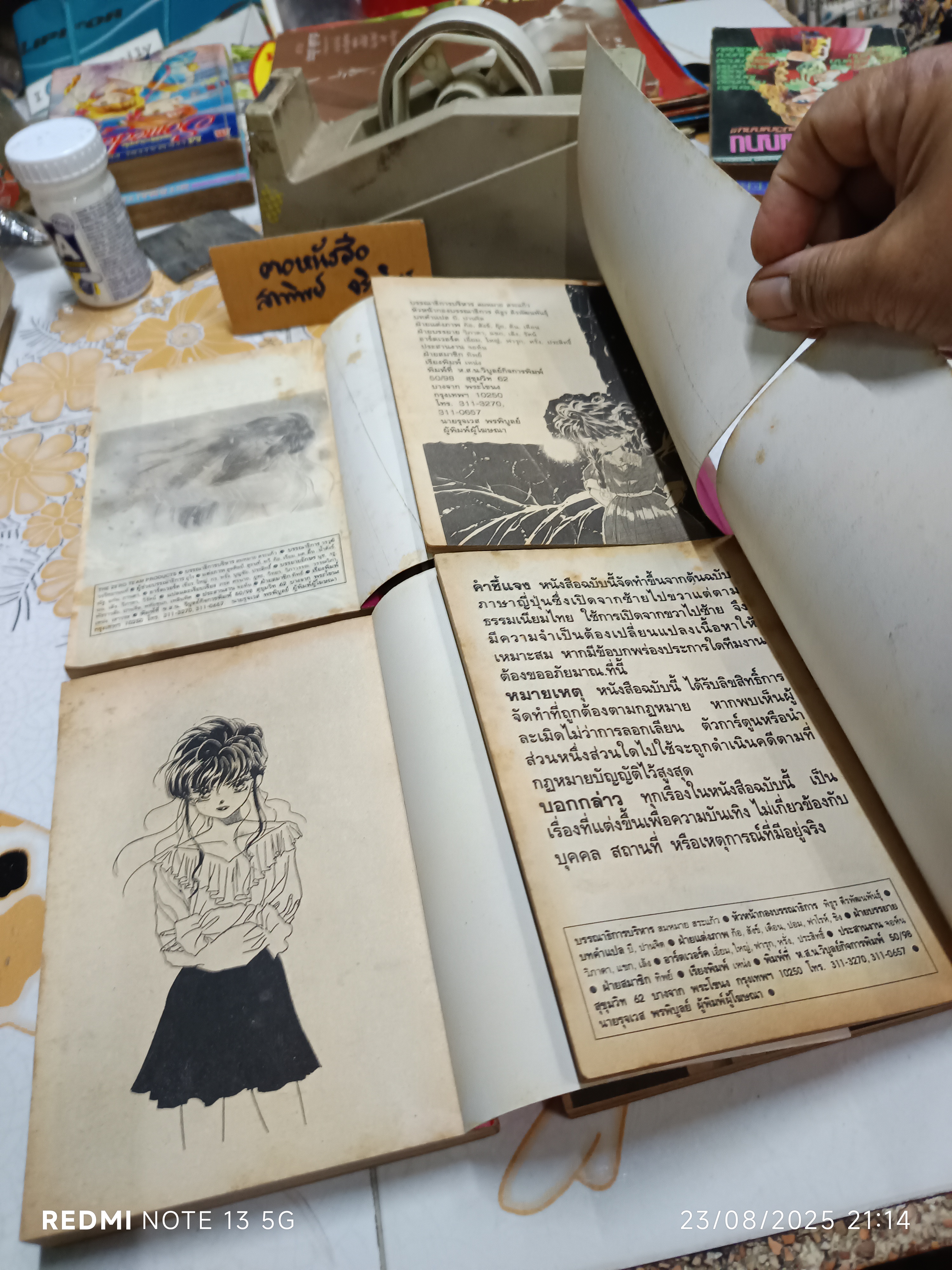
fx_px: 880
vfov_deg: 71.6
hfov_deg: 56.8
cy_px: 635
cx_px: 476
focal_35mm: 24
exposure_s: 1/25
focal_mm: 5.31
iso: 964
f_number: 1.7
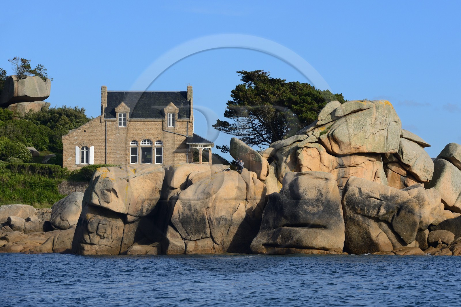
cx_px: 230
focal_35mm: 130
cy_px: 154
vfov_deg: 10.5
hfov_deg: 15.8
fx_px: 1664
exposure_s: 1/1600
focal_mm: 130
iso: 400
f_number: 6.3
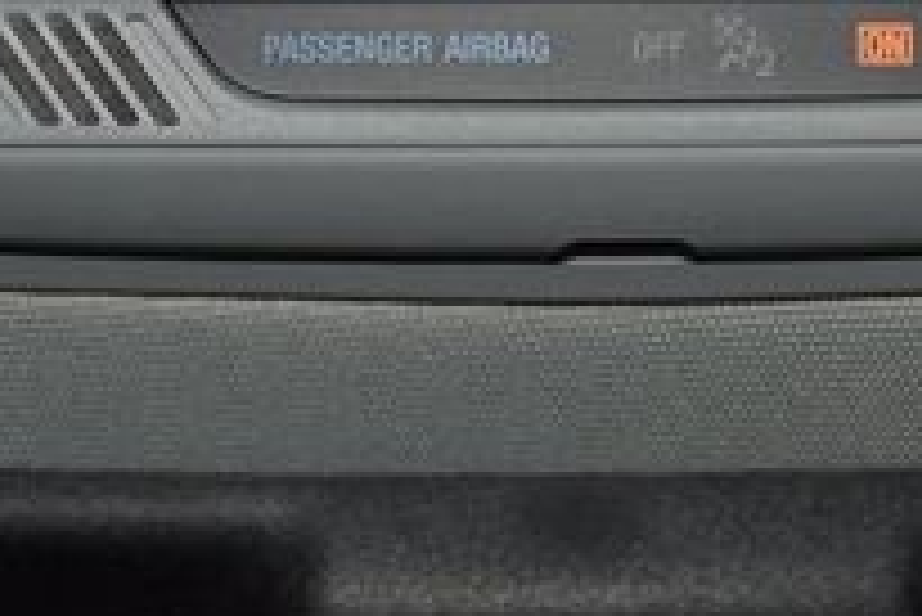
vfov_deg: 10.5
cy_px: -268
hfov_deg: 16.1
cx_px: 648
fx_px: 3244
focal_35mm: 127
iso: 400
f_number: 3.8
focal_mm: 27
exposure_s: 1/50
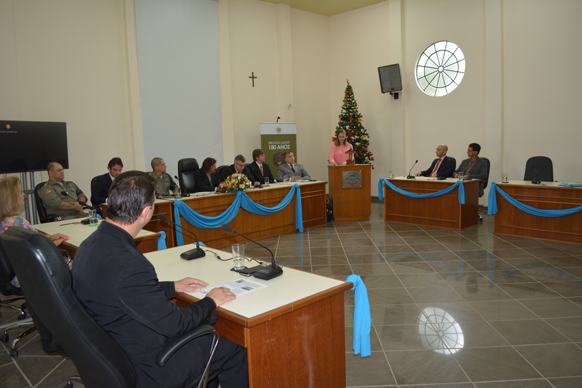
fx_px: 437
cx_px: 291
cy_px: 194
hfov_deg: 67.4
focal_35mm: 27
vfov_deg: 47.9
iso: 400
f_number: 3.5
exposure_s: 1/80
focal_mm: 18
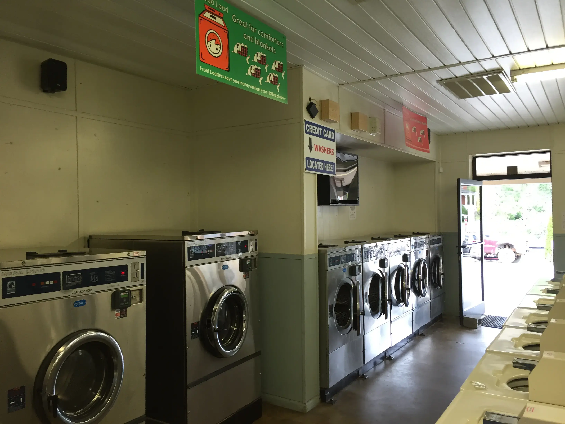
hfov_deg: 61.7
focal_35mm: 29
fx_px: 473
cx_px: 282
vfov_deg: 48.2
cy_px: 212
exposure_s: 1/30
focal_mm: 4.15
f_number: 2.2
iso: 32
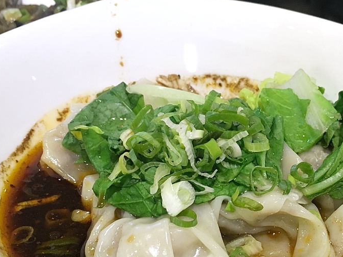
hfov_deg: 42.5
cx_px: 221
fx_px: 436
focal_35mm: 44
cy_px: 168
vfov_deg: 32.6
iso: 125
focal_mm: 4.15
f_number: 2.2
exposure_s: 1/30
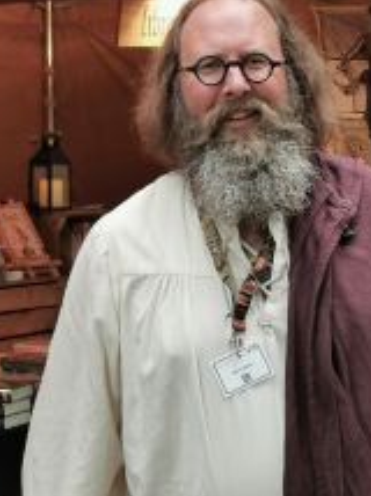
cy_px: 385
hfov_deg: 11.2
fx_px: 1876
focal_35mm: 131
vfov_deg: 15.0
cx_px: 327
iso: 64
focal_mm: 5.56
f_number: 1.6
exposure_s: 1/100
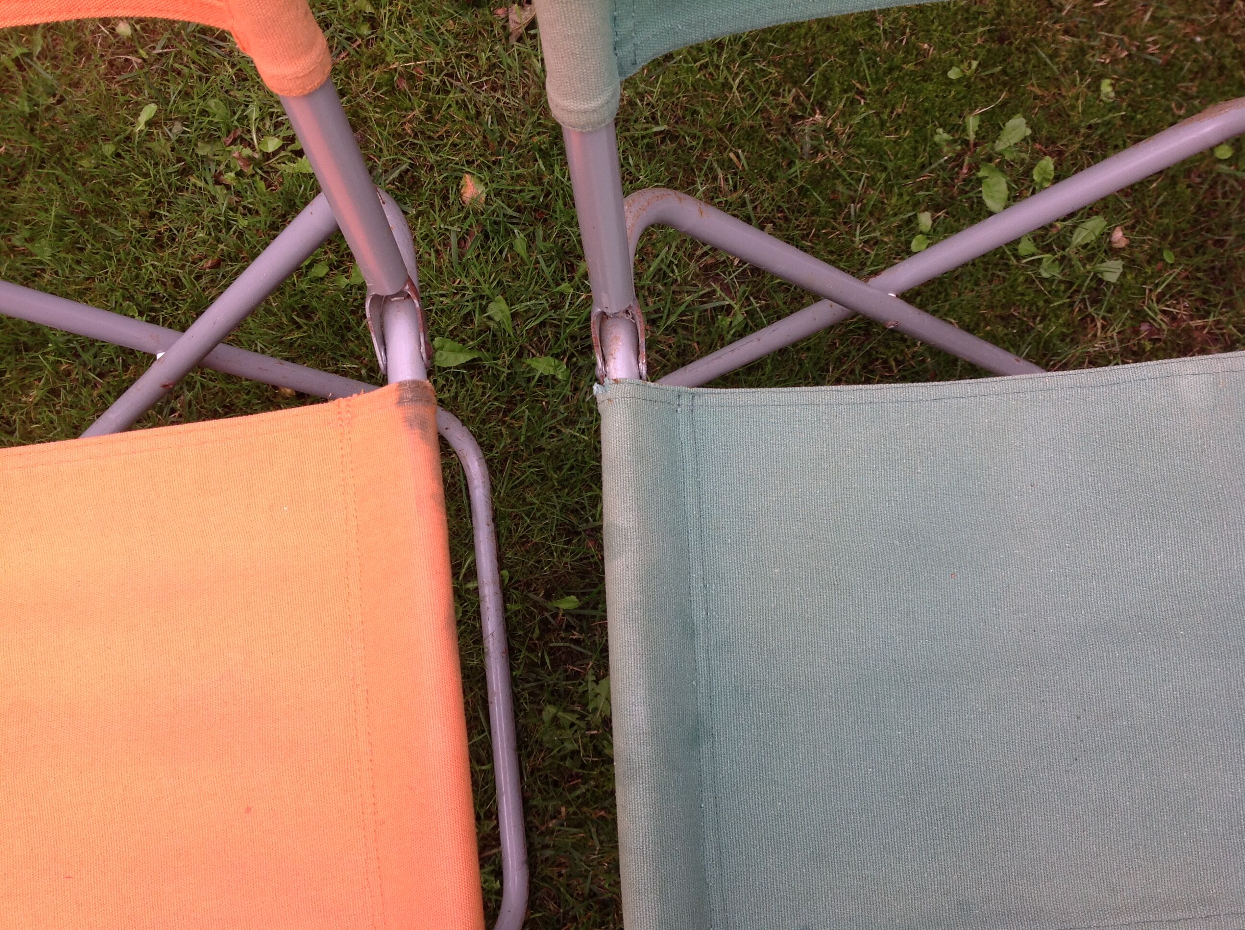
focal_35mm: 35
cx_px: 622
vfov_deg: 40.6
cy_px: 465
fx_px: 1257
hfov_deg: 52.7
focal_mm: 4.28
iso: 50
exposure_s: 1/222
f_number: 2.4
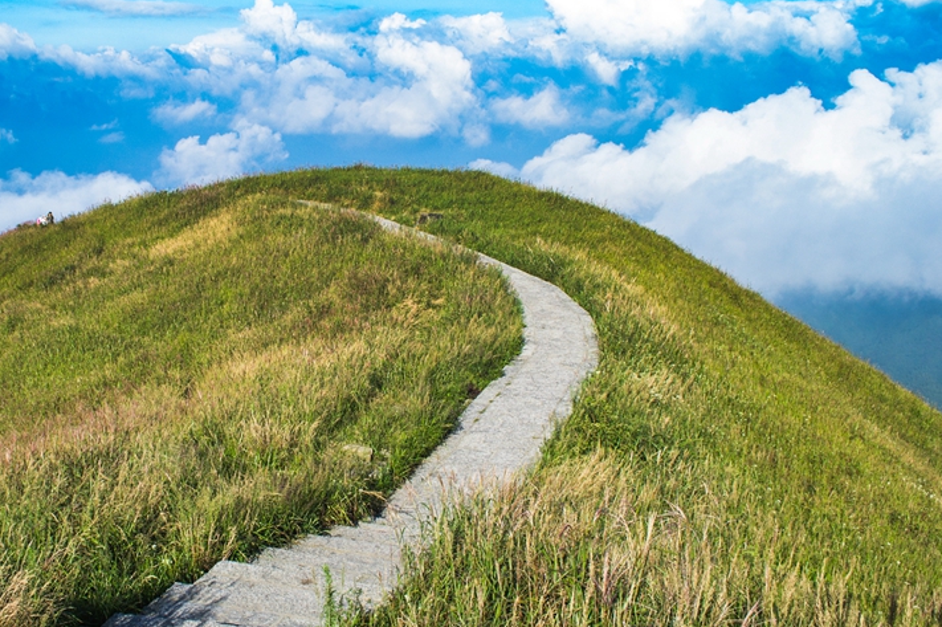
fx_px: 1072
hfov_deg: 46.2
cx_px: 270
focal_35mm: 41
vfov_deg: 32.5
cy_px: 268
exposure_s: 1/500
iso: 200
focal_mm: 18
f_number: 8
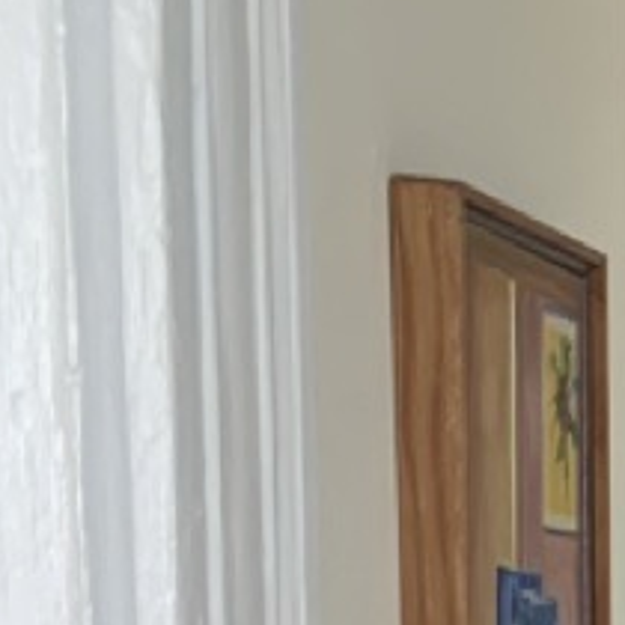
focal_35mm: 140
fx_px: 2860
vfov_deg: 10.5
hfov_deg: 11.2
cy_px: 1554
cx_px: 1298
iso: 100
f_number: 1.8
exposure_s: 1/109
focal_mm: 4.25
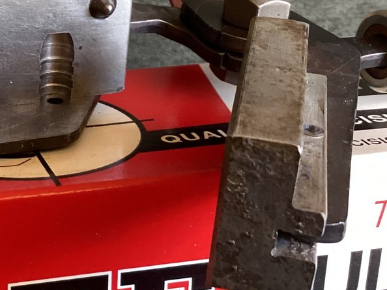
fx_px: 883
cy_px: 107
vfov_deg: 18.6
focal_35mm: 79
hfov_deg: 24.0
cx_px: 36
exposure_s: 1/50
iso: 250
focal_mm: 3.3
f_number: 2.4
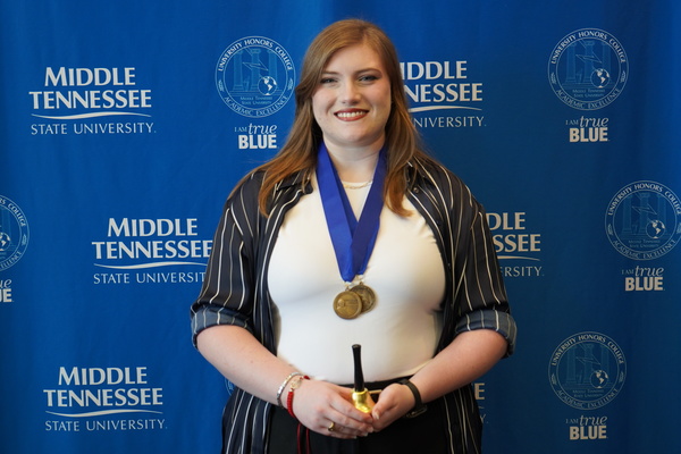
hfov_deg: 37.5
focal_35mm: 53
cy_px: 227
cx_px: 340
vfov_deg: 25.5
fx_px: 1003
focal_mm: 53
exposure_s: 1/160
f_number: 5
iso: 800
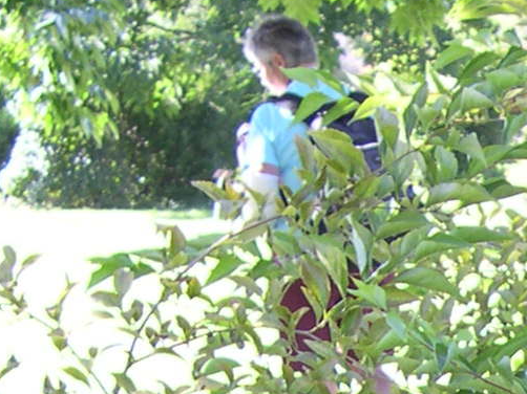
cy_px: 726
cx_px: 947
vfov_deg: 8.3
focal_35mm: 172
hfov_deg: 10.8
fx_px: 2617
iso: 100
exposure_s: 1/87
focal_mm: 8
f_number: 2.8
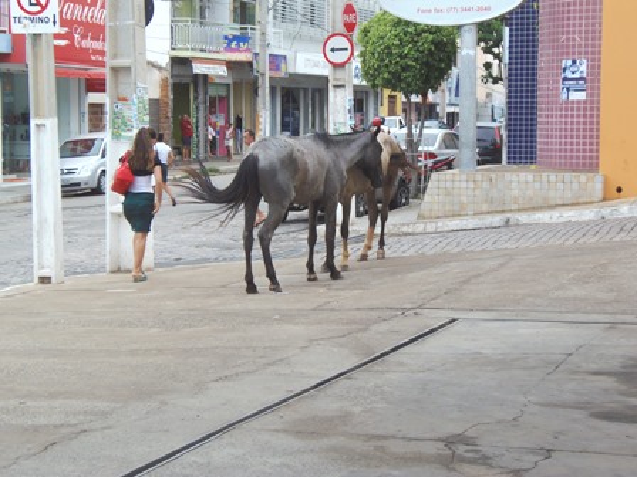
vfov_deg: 17.0
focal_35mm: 87
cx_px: 318
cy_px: 238
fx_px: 1601
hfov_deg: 22.5
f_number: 4.3
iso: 64
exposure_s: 1/80
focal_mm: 16.2
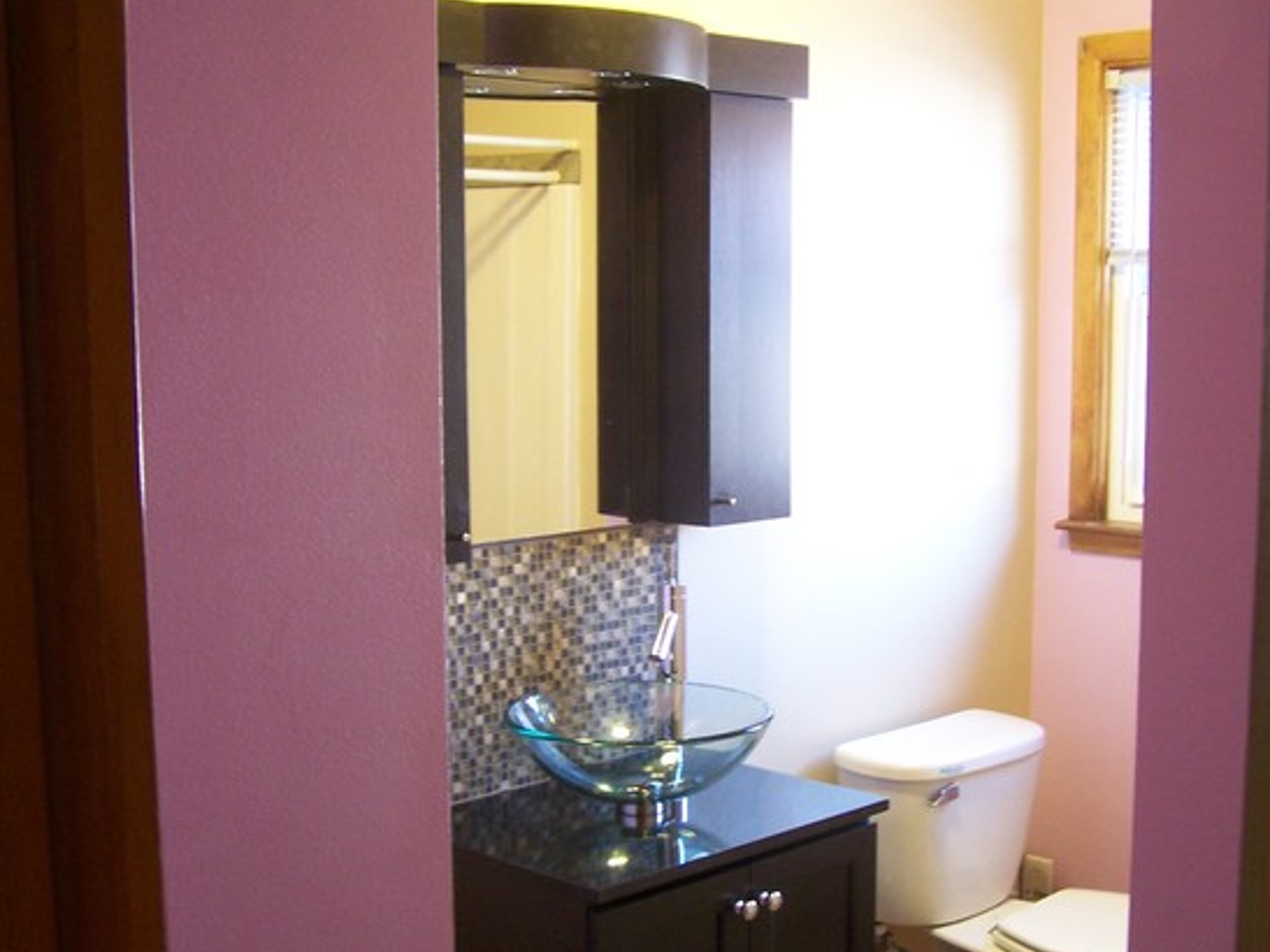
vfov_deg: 29.0
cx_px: 752
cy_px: 571
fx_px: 1834
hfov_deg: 38.1
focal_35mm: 50
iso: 140
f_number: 2.8
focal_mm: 6.3
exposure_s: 1/8
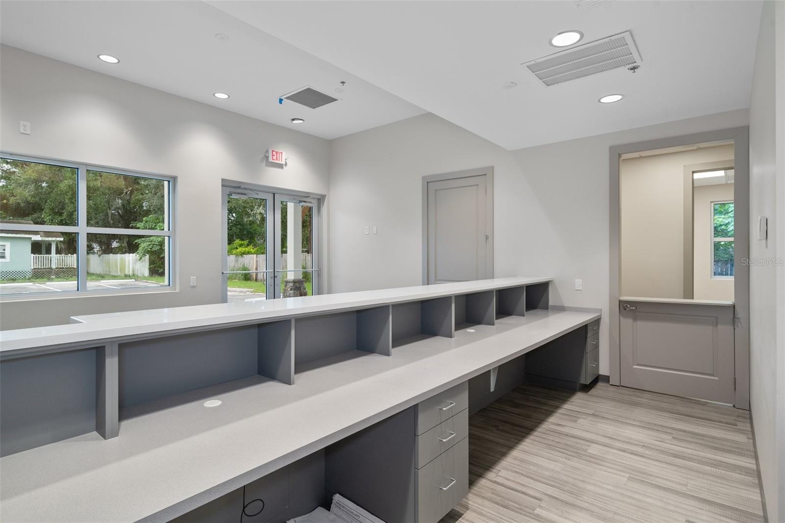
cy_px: 262
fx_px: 392
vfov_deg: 67.4
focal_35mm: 18
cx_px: 392
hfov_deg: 90.0
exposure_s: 1/1.67
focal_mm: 18
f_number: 8
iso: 320
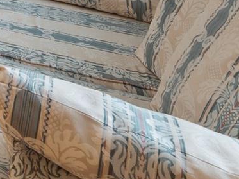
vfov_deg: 14.0
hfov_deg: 17.6
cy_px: -247
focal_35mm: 74
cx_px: -252
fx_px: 510
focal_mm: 14
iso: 100
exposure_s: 8
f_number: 11
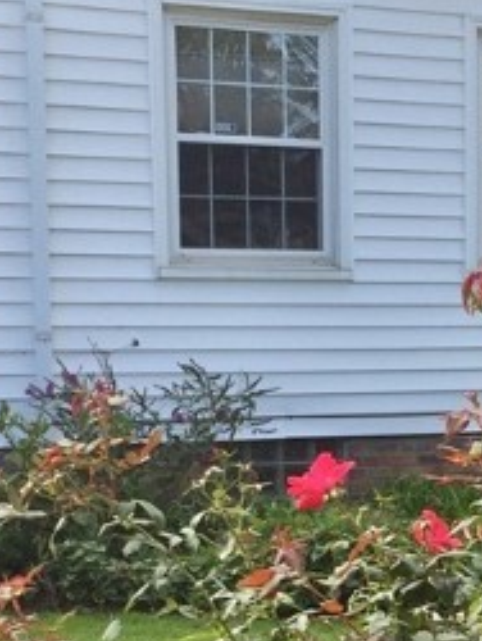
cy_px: 554
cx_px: 374
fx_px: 1650
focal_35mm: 89
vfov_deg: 21.6
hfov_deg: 16.5
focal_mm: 4.15
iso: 32
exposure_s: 1/460
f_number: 2.2
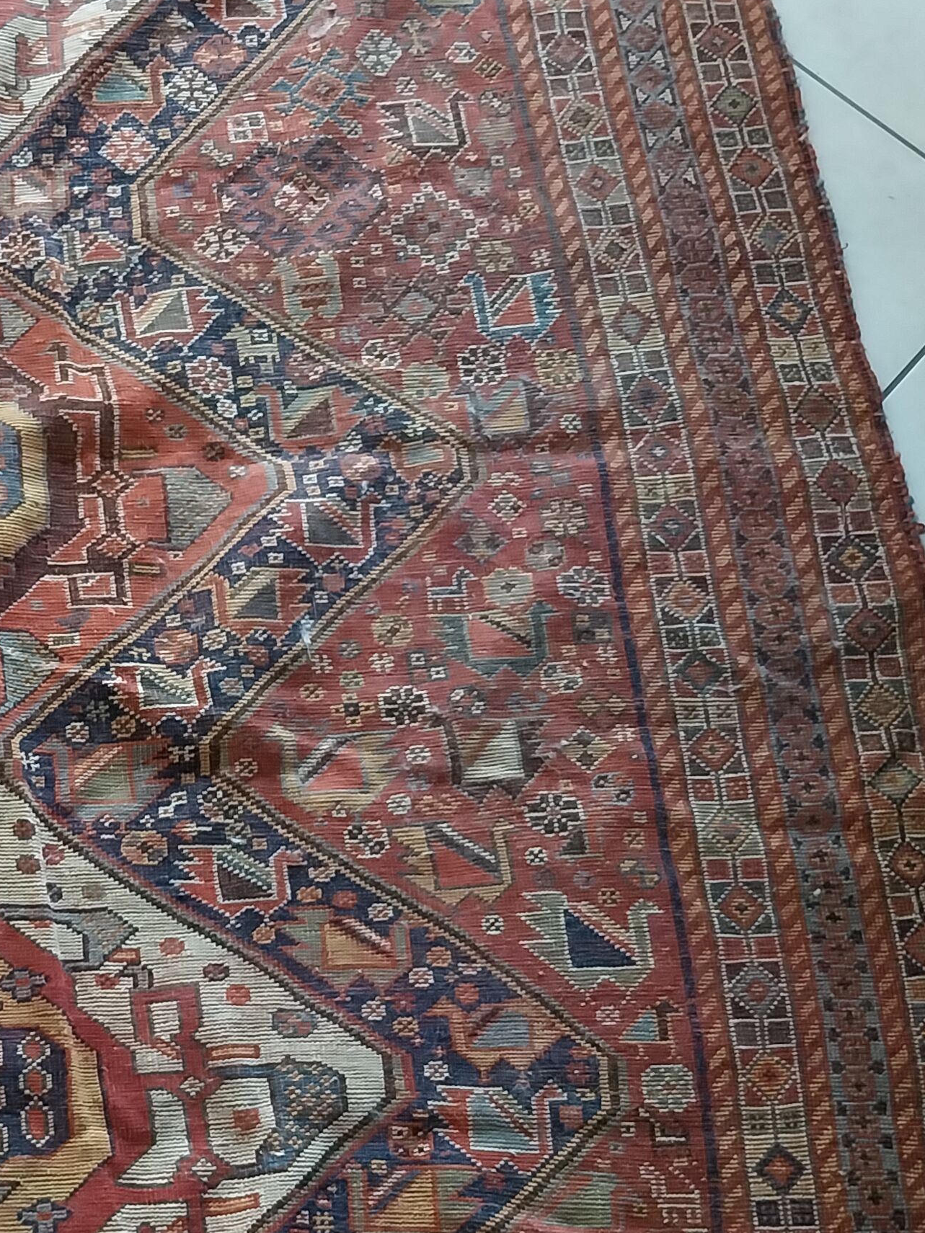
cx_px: -135
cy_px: 716
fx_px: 2209
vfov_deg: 31.1
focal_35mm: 62
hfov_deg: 22.1
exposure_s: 1/50
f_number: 1.8
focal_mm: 4
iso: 250
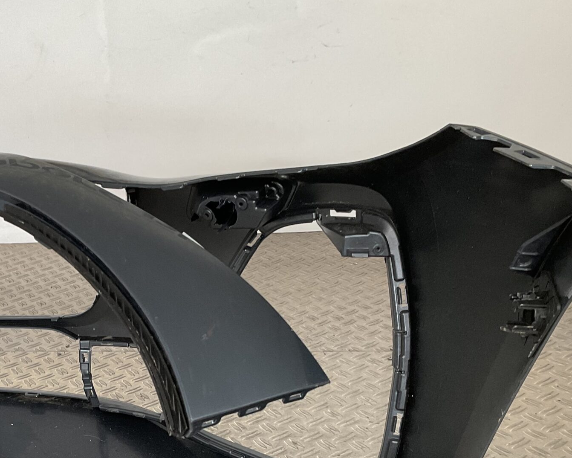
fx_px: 914
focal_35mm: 54
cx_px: 143
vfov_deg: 27.4
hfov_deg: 34.0
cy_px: 378
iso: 64
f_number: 1.8
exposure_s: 1/60
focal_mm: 3
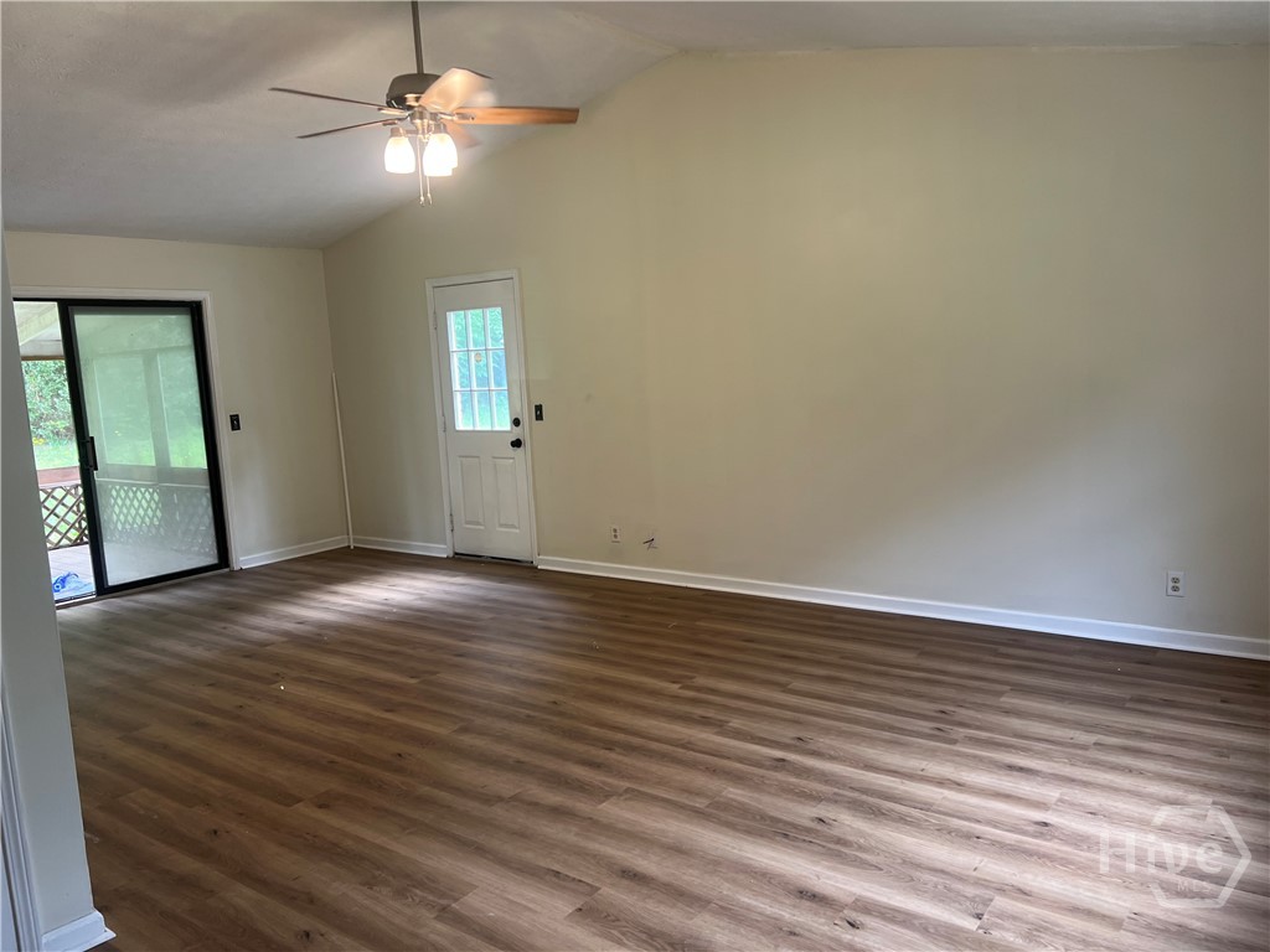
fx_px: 954
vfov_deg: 53.1
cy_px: 476
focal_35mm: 26
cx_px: 635
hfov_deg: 67.3
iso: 64
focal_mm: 5.7
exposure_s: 1/60
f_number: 1.5
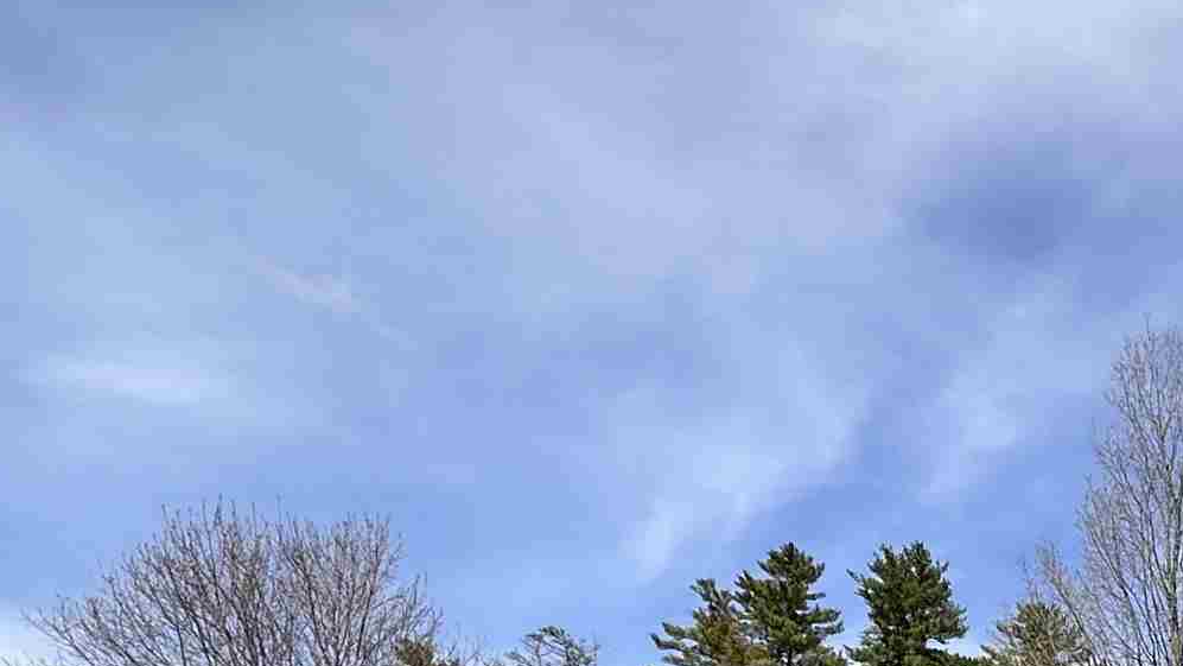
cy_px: 1034
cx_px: 1414
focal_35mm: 47
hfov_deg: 34.9
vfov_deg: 21.0
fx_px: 1474
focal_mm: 2.22
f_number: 2.2
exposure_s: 1/1916
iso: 50
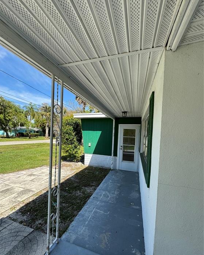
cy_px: 138
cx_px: 99
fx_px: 113
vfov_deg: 96.6
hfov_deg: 84.0
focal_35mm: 15
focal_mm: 2.22
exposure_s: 1/600
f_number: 2.2
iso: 40
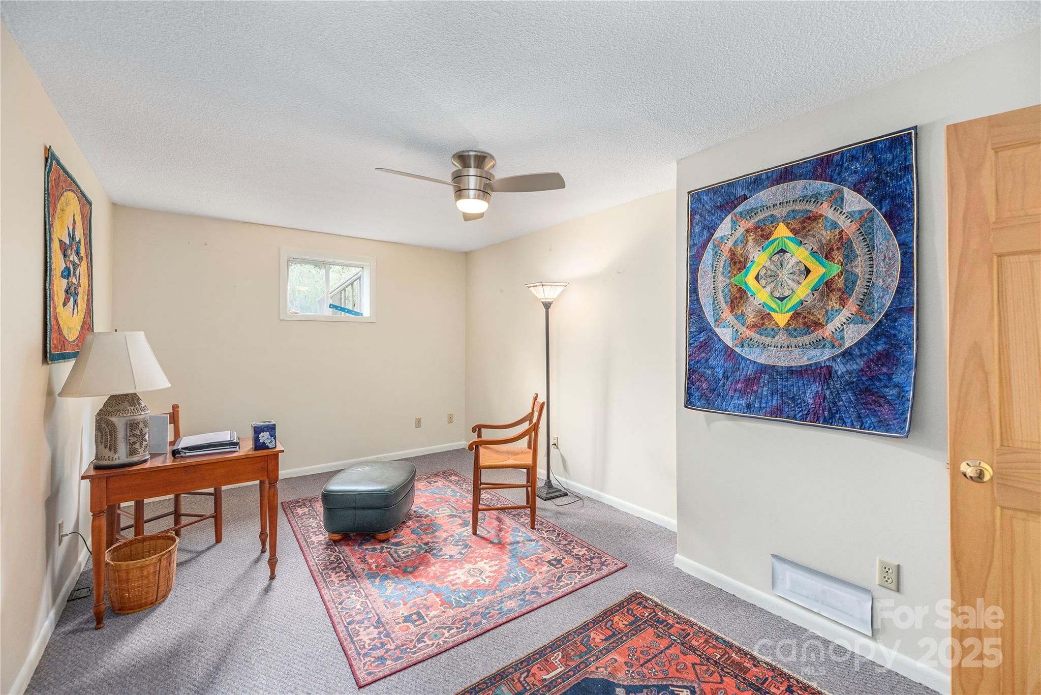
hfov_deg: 104.2
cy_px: 348
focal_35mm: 14
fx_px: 405
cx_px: 520
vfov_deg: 81.3
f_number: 7.1
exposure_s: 1/60
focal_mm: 14
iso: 320
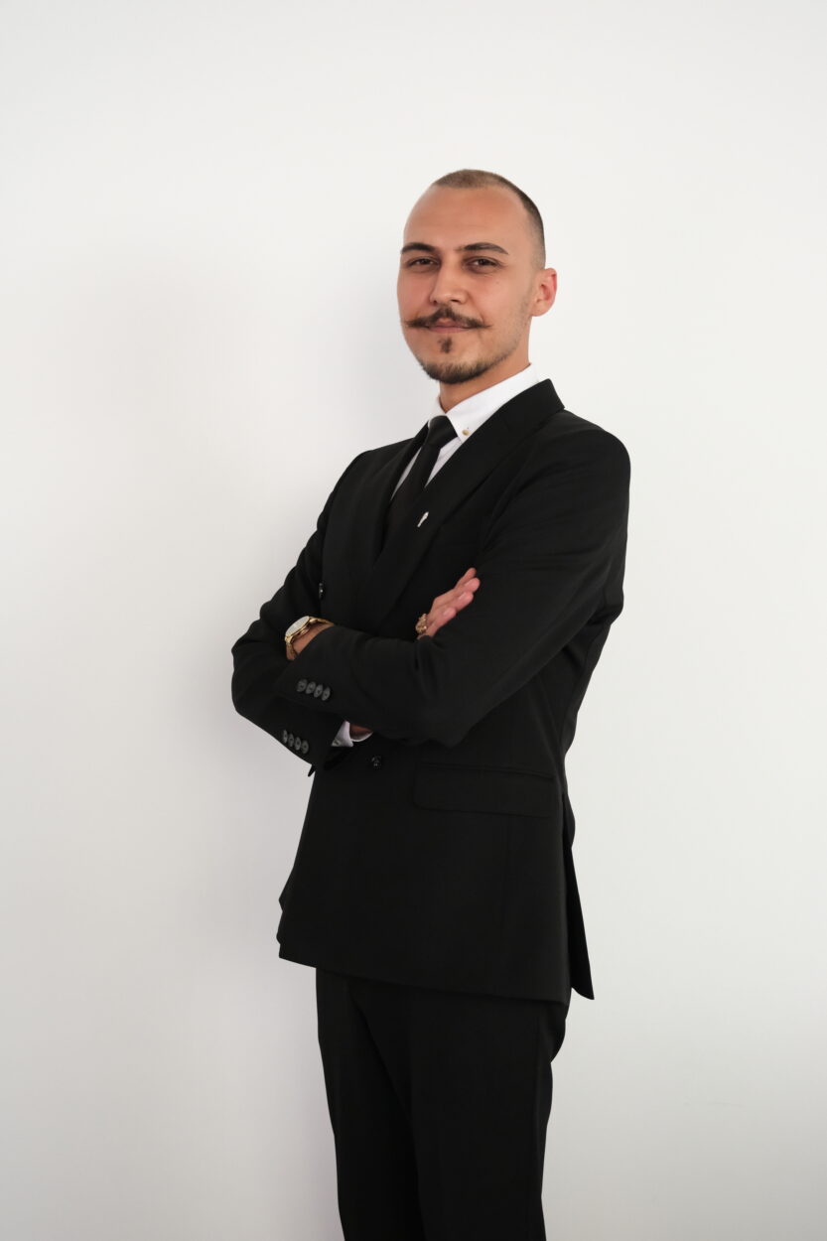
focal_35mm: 47
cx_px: 414
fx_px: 1620
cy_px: 620
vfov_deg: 41.9
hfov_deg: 28.6
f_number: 3.2
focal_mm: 31.1
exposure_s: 1/160
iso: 3200
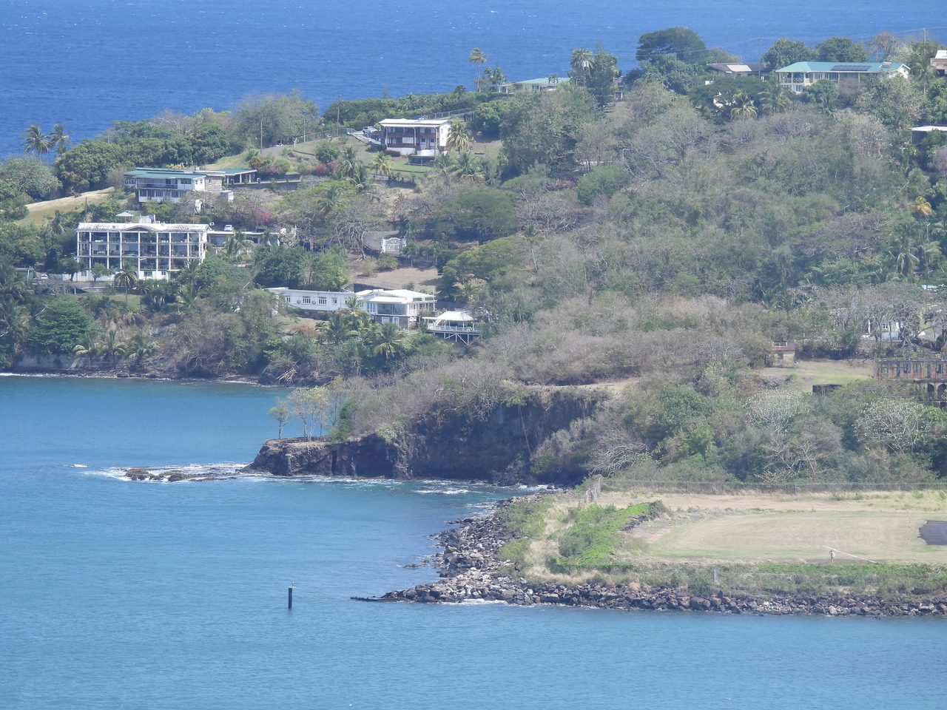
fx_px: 8207
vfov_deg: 5.0
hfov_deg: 6.6
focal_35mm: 300
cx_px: 474
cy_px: 355
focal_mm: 53.5
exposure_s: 1/500
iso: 100
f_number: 5
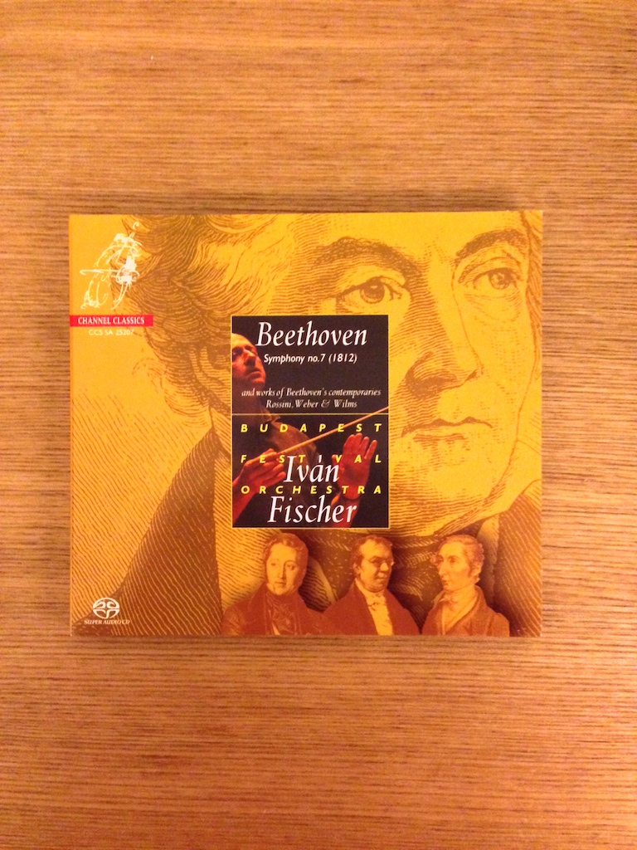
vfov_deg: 55.4
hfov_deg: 42.9
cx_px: 318
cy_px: 425
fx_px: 810
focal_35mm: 33
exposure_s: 1/15
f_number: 2.4
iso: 800
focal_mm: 4.12
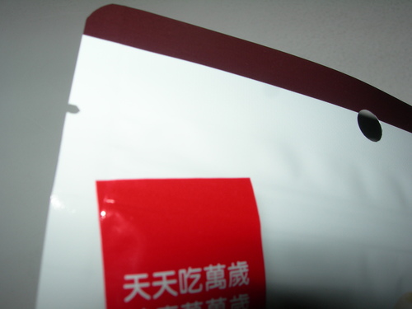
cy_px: 154
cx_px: 206
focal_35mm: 38
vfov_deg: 37.7
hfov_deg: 49.0
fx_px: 452
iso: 50
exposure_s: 1/60.1
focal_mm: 7.8
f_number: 4.8
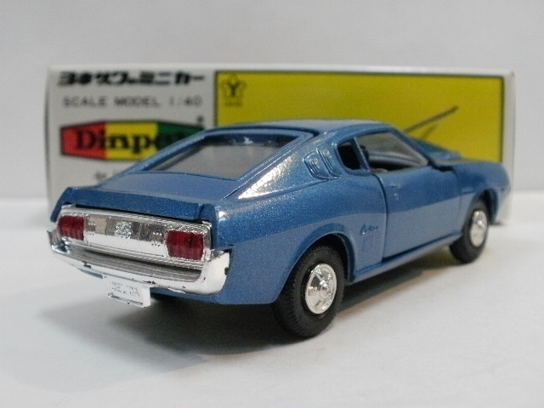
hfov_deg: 42.9
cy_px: 204
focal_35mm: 44
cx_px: 272
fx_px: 691
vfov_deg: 32.9
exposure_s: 1/40
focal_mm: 7.7
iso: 400
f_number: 4
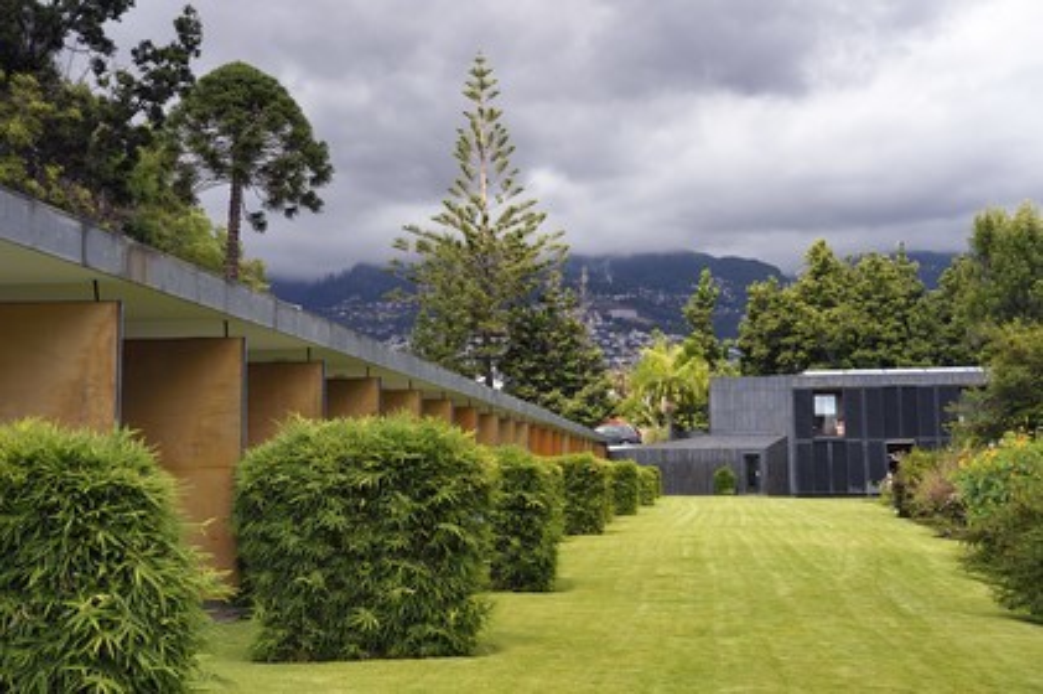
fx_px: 1505
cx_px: 522
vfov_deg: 25.9
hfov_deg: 38.2
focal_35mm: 52
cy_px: 347
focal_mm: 52
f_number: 8
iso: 400
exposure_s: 1/640
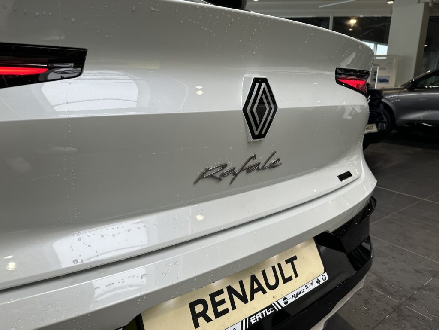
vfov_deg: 56.8
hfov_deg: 71.6
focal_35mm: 24
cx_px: 220
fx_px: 304
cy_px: 165
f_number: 1.78
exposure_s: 1/158
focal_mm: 6.86
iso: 64
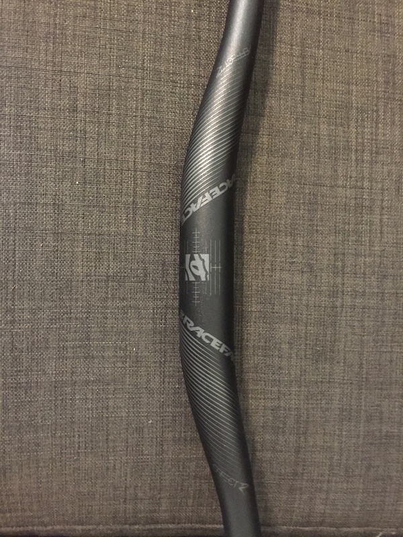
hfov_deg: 48.2
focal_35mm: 29
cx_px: 202
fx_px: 450
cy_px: 268
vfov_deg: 61.7
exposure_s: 1/15
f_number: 2.2
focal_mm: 4.15
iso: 640
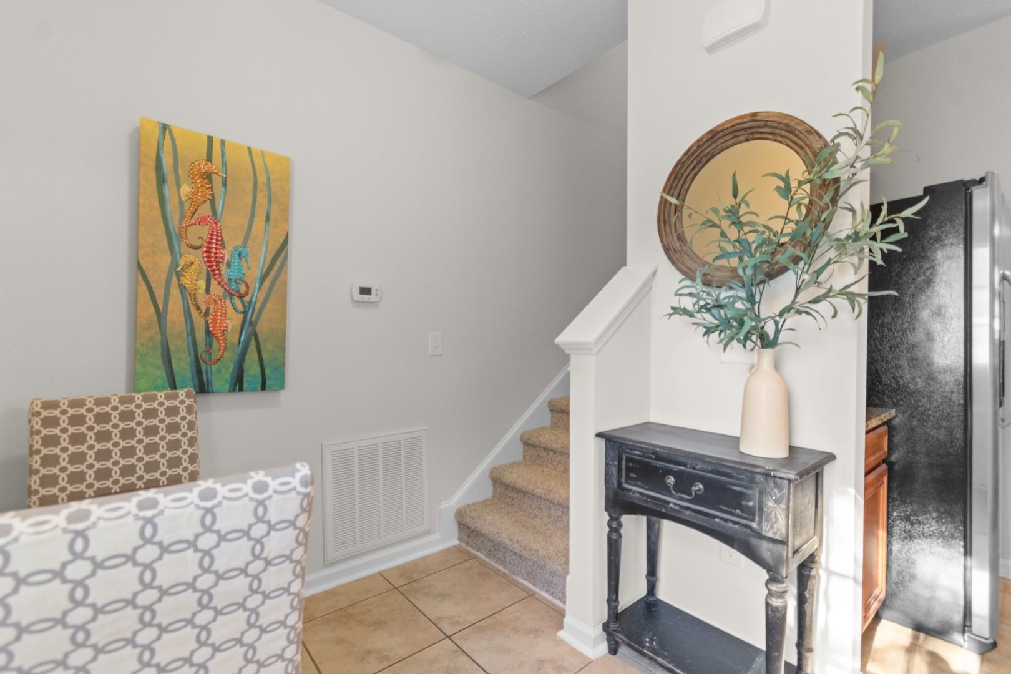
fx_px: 421
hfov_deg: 100.4
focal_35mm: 15
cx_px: 506
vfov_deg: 77.3
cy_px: 337
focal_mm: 10
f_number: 4.5
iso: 100
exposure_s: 1
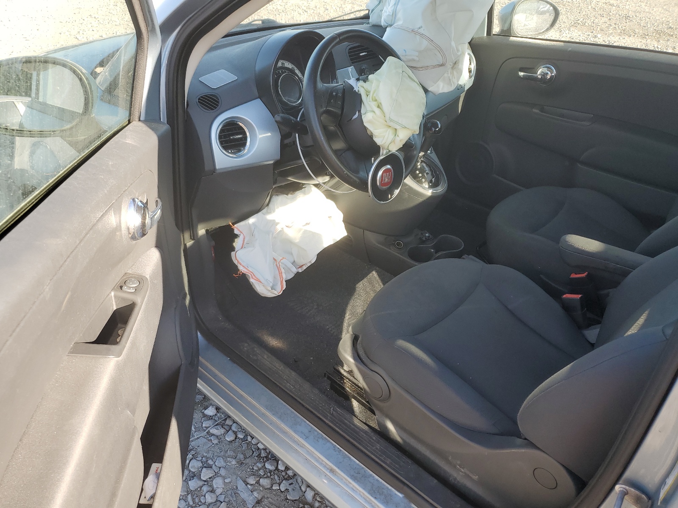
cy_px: 254
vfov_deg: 53.1
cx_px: 339
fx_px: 509
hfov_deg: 67.3
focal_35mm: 26
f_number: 1.5
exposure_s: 1/400
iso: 50
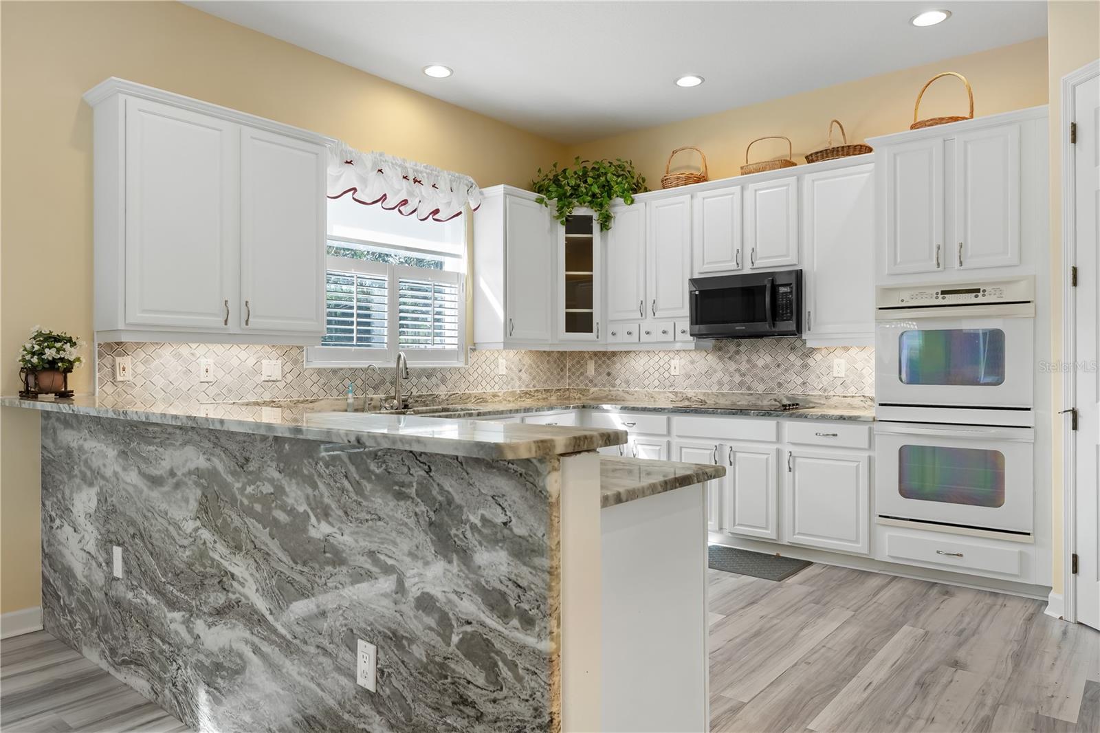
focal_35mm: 24
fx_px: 718
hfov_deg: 74.9
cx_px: 550
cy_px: 366
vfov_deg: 54.1
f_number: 8
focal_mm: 23.5
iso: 400
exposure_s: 1/20
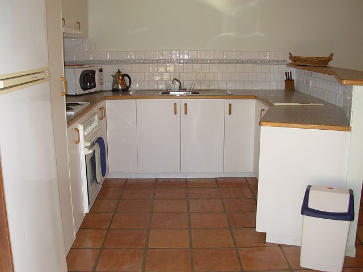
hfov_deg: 49.0
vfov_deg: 37.7
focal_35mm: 38
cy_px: 136
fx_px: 398
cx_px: 182
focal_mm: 6.3
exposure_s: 1/32
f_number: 2.9
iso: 50
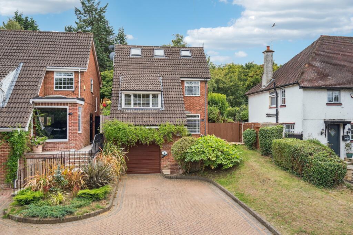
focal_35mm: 30
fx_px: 294
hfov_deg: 61.9
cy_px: 118
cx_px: 176
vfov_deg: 43.6
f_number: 5.6
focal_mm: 30
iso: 640
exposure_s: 1/500
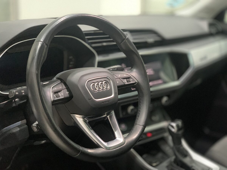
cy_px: 85
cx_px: 114
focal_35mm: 52
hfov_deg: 36.8
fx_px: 341
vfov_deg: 28.0
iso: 640
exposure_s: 1/25
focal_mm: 6
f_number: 2.4
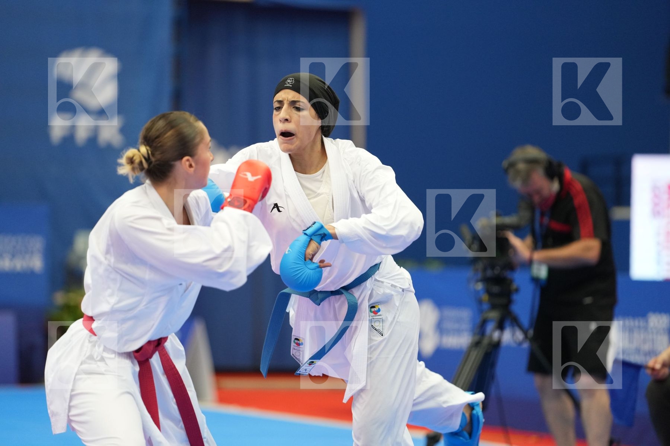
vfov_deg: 6.9
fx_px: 3722
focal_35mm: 200
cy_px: 223
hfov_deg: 10.3
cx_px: 335
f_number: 2.8
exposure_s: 1/1000
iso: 2500
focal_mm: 200
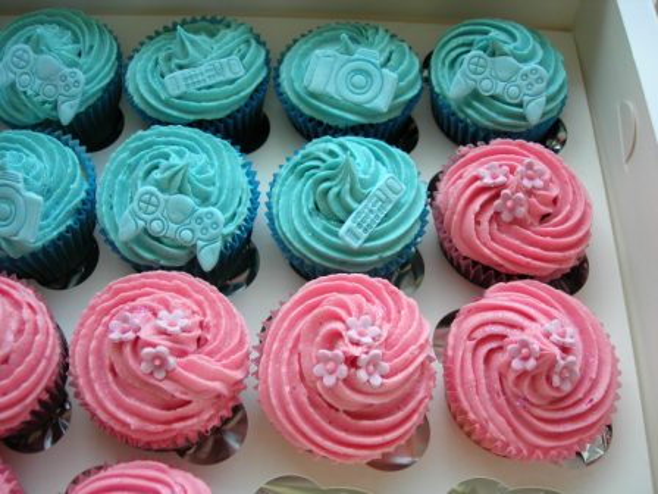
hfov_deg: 49.0
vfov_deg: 37.7
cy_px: 247
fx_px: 722
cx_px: 329
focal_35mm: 38
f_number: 2.8
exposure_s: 1/71
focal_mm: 7.8
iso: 64
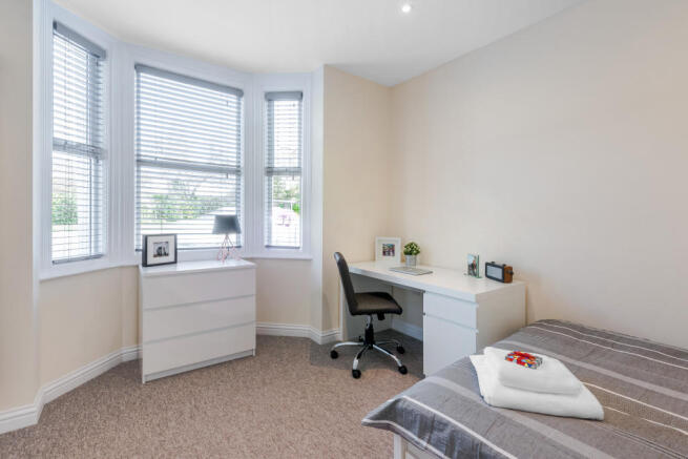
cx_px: 344
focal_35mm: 15
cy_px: 230
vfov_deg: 77.4
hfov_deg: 100.4
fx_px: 287
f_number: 14
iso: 320
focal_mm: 15
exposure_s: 1/10
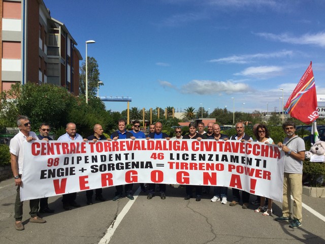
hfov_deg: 58.4
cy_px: 122
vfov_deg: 45.4
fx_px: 291
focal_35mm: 31
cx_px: 162
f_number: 2.4
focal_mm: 3.3
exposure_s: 1/2146
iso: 25
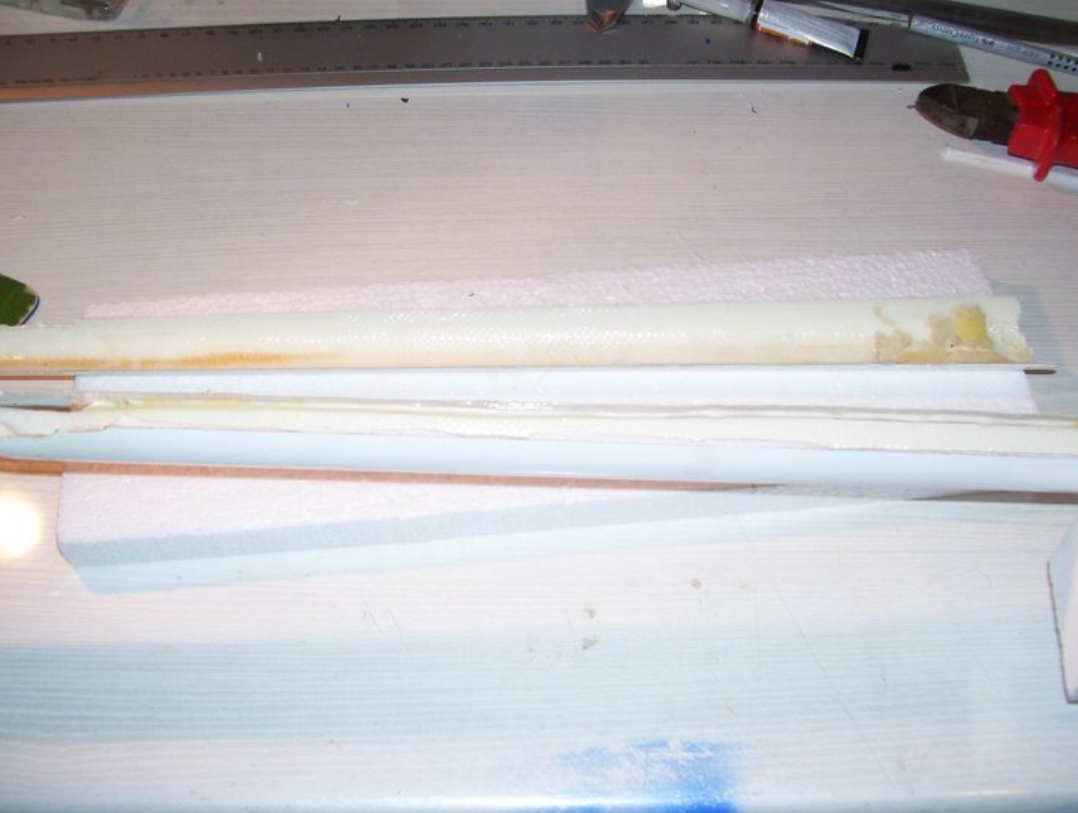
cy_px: 395
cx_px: 520
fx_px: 1248
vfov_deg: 36.1
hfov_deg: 46.7
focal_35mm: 40
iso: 80
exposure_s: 1/60
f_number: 2.7
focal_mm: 6
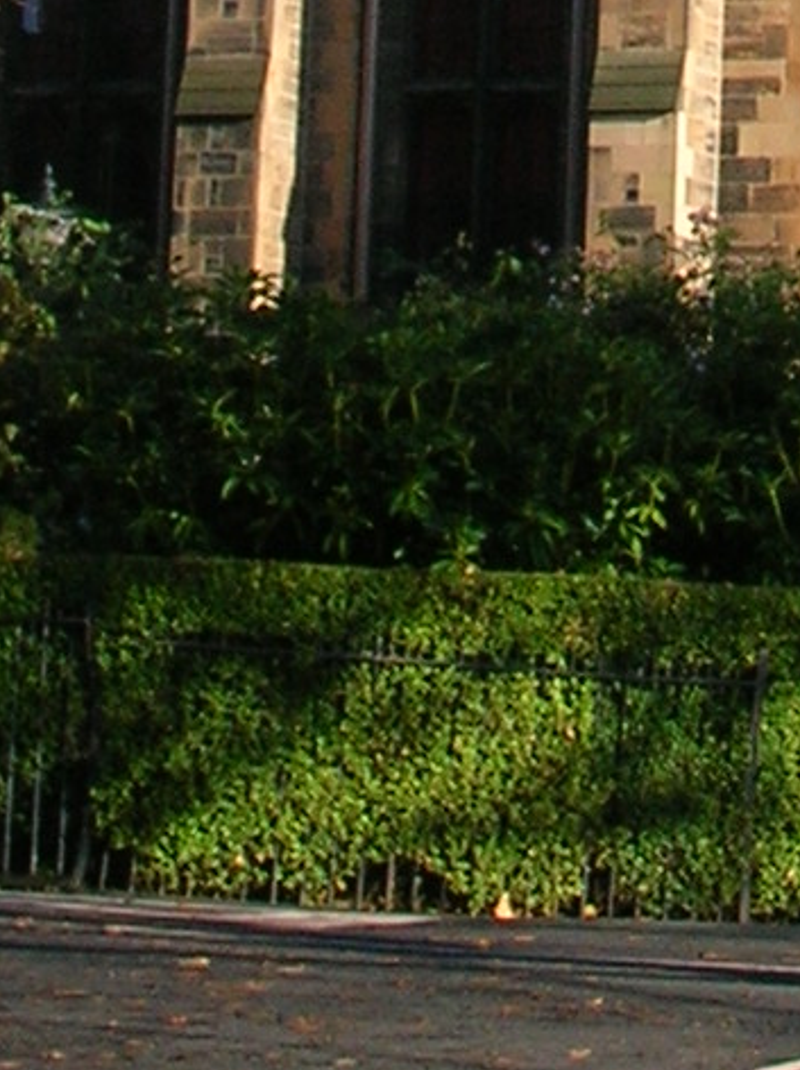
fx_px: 6884
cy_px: -1161
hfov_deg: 6.5
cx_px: 1317
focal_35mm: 223
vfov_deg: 8.4
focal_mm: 7.7
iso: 50
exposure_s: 1/120
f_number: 5.4
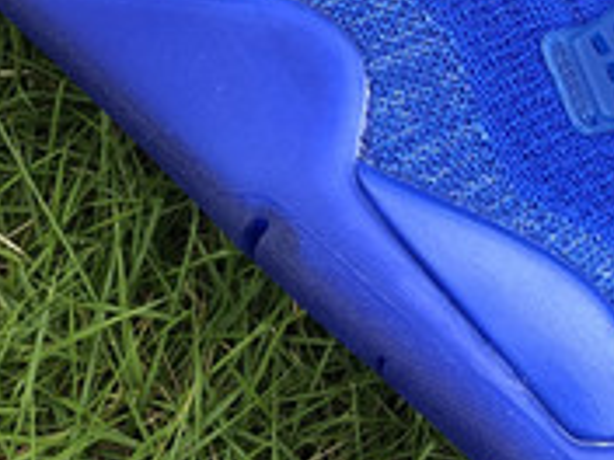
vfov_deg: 6.7
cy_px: -172
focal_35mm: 219
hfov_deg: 8.9
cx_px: 865
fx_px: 3885
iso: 16
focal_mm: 6
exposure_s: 1/120
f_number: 2.4
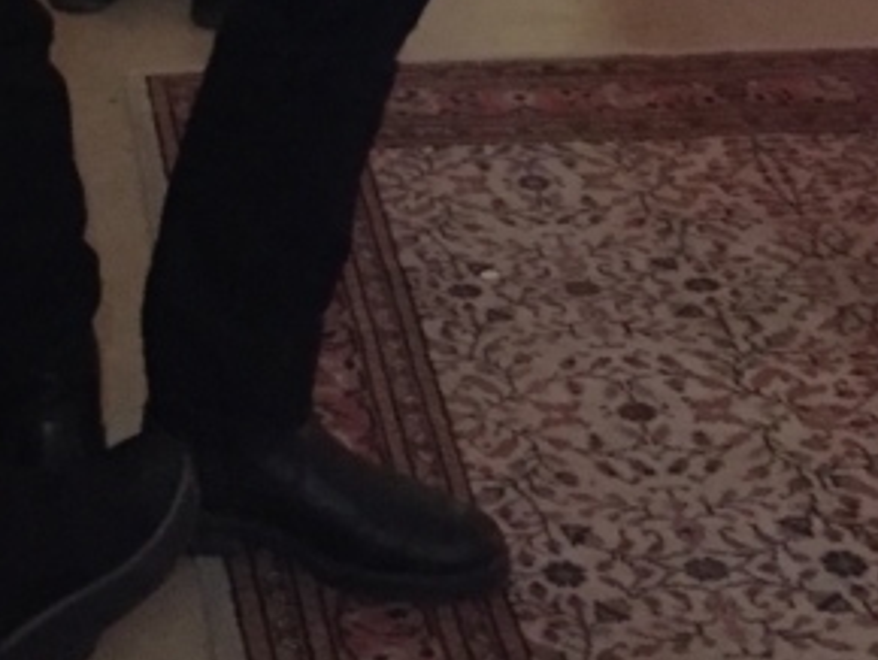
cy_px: -589
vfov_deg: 11.8
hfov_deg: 17.1
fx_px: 2894
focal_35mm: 114
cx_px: 173
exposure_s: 1/17
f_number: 2.2
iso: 640
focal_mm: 4.15
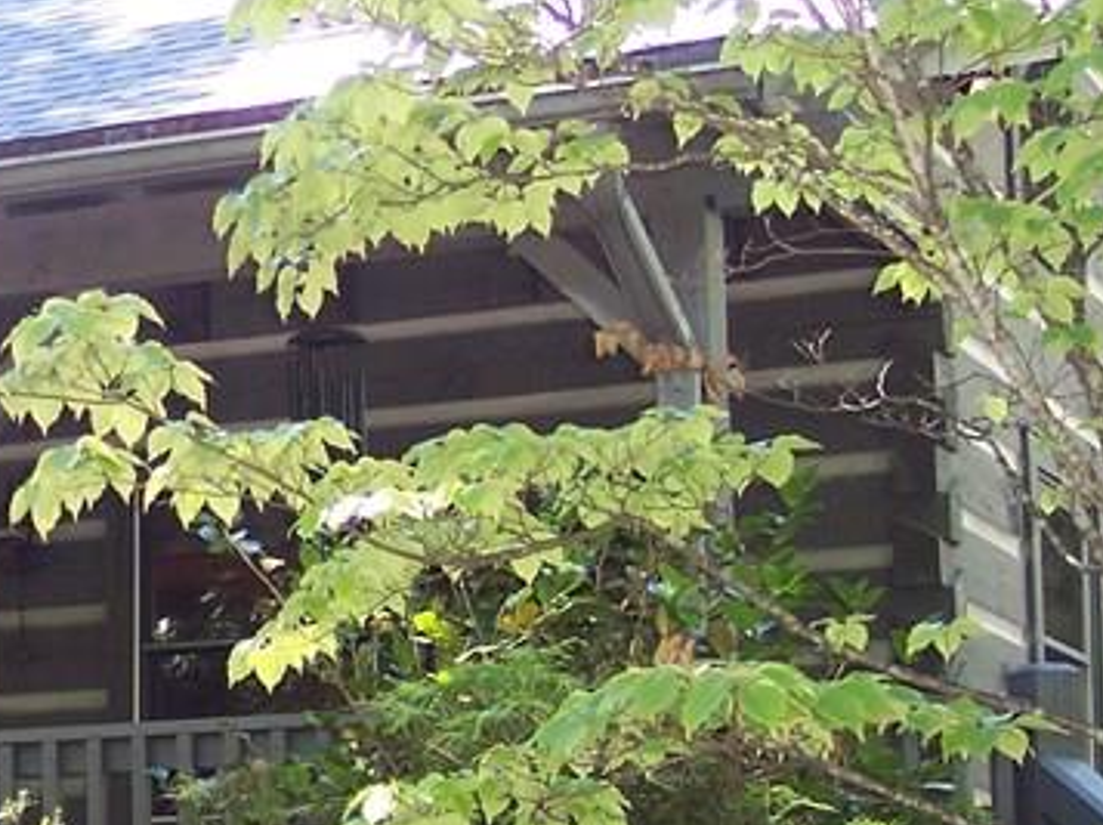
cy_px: 516
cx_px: -145
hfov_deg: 17.0
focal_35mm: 112
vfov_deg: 13.2
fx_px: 3565
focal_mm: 8
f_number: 2.8
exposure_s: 1/60
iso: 140
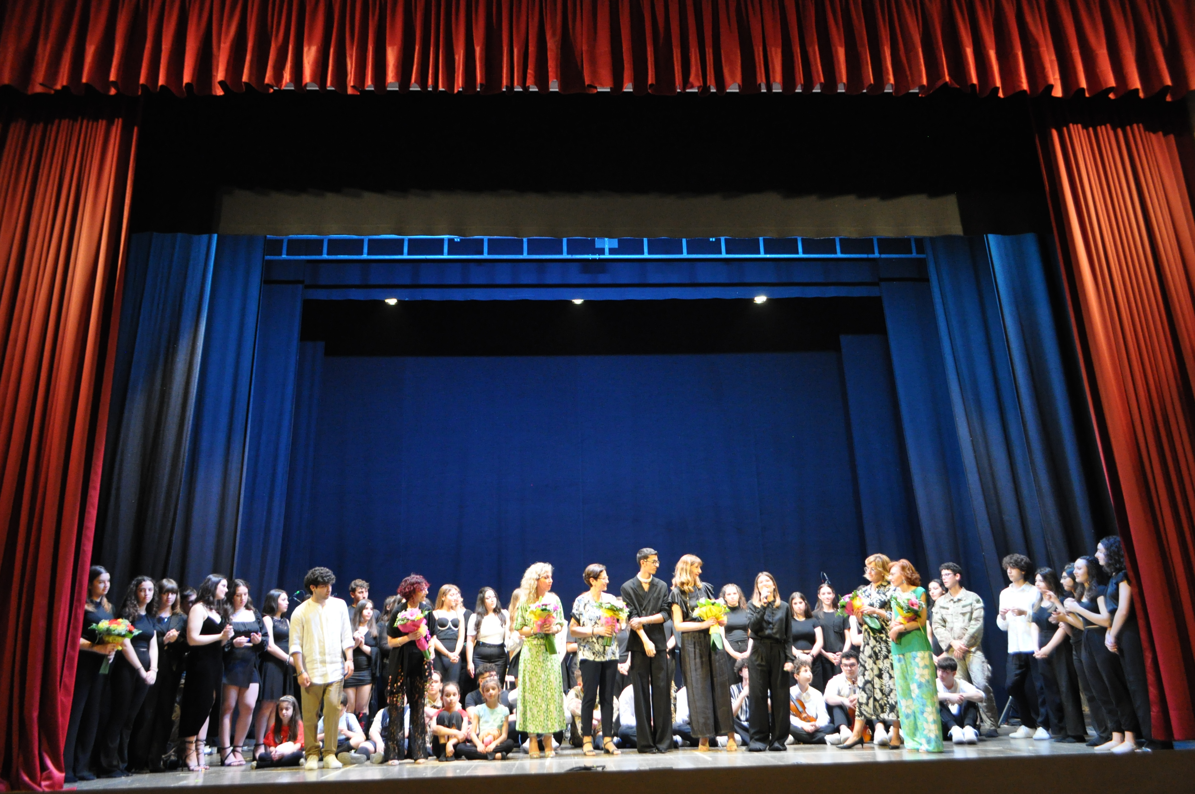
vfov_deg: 47.8
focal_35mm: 27
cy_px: 397
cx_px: 598
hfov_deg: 67.4
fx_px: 895
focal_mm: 18
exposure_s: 1/30
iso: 1600
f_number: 3.5
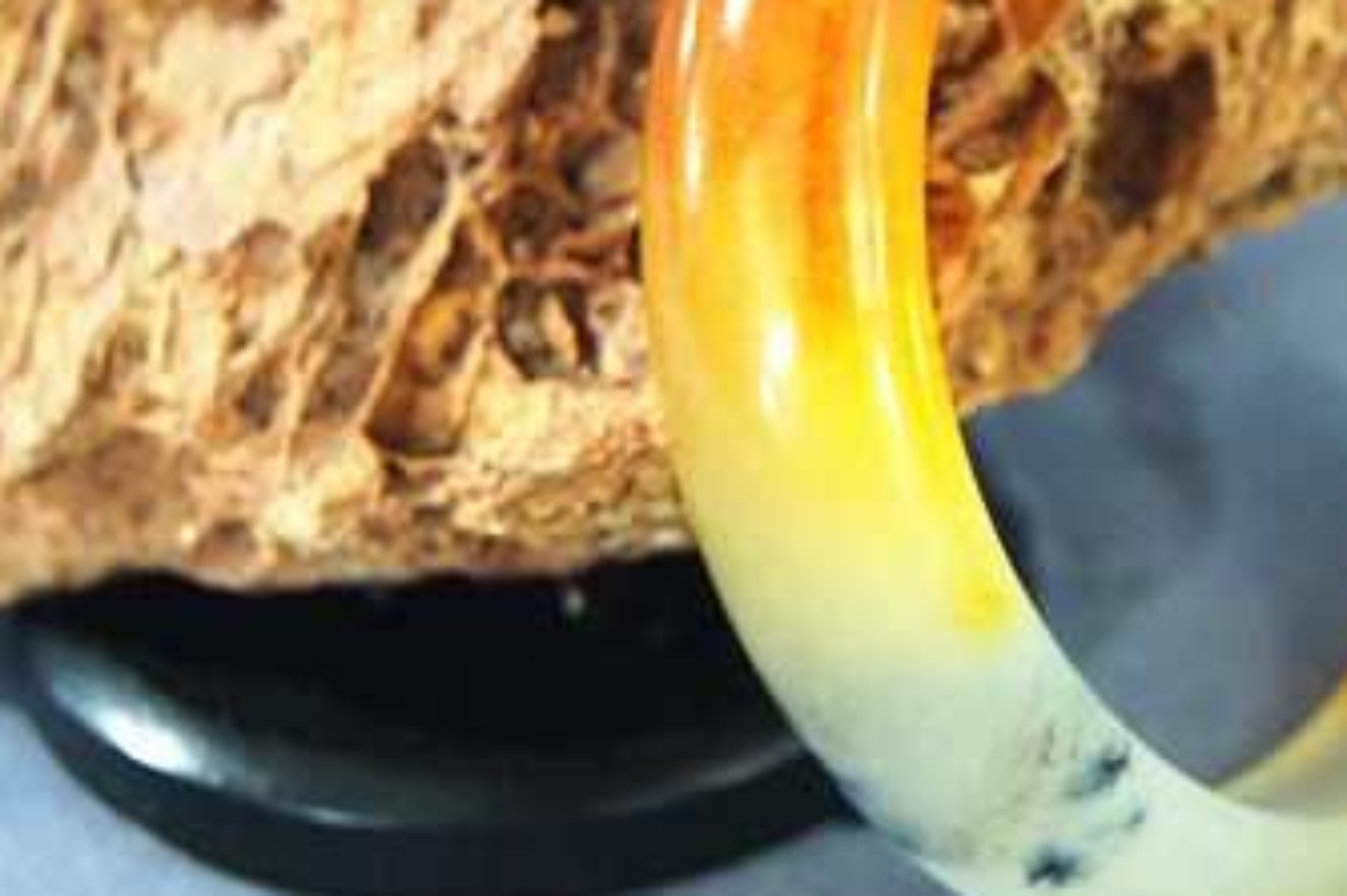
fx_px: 4682
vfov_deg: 10.9
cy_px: 221
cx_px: 953
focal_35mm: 125
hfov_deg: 16.3
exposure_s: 1/13
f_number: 5
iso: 1600
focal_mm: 35
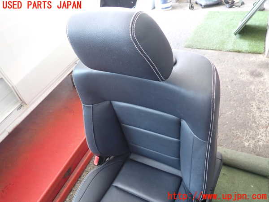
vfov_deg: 54.9
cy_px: 101
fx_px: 194
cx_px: 134
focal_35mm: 25
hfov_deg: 69.4
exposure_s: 1/30
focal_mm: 4.5
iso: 320
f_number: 2
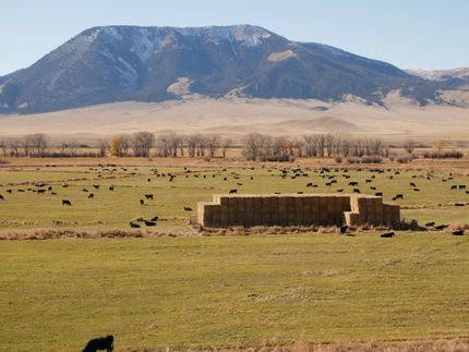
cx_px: 234
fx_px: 895
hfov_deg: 29.4
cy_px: 176
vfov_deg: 22.3
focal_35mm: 66
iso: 200
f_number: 9
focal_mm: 33
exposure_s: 1/320
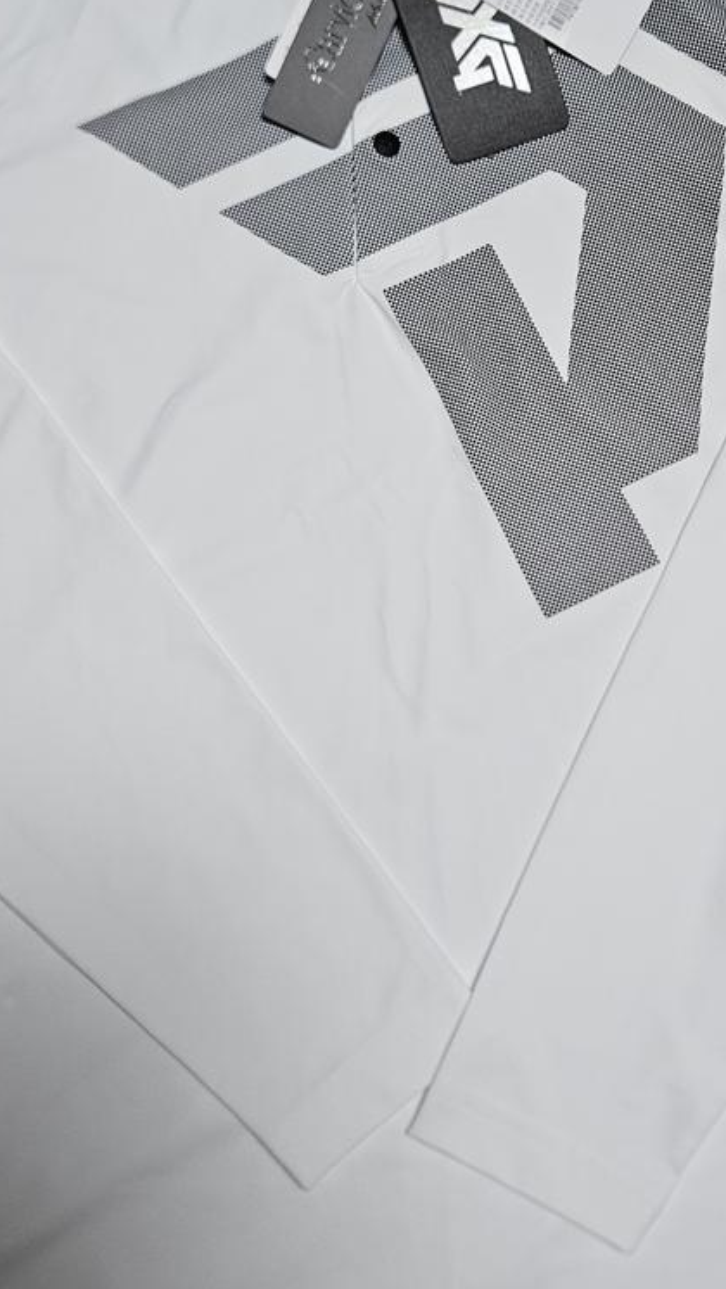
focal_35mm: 43
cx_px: 451
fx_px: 1471
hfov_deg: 27.6
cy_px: 461
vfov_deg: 46.8
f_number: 1.8
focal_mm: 5.4
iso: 160
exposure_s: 1/120
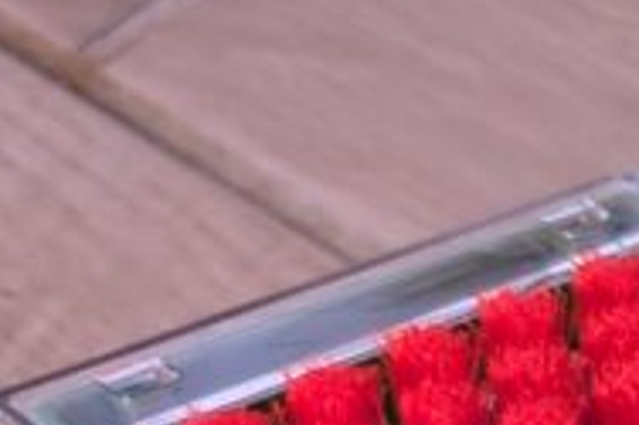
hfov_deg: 12.8
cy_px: 916
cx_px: 1356
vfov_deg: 9.3
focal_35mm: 136
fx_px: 2412
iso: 1449
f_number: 1.68
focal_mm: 6.9
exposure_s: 1/25
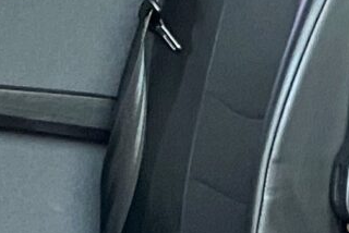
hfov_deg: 8.9
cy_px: 510
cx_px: 712
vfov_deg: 6.2
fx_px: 2096
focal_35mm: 216
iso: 320
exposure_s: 1/60
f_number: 1.8
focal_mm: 4.25
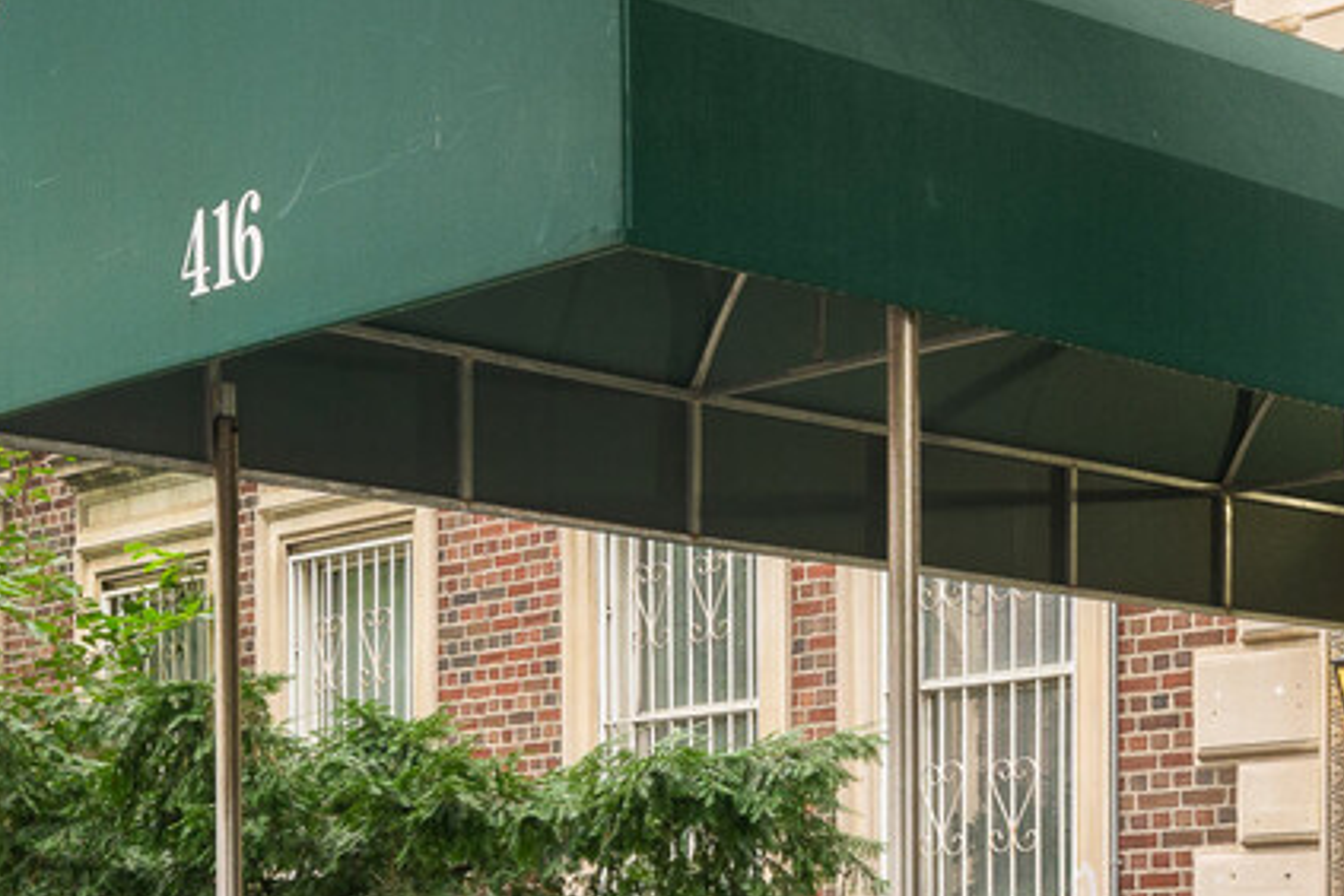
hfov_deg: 25.1
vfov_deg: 16.8
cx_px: 1247
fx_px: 2912
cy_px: 1049
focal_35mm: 78
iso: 400
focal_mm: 22
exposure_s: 1/10
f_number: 11
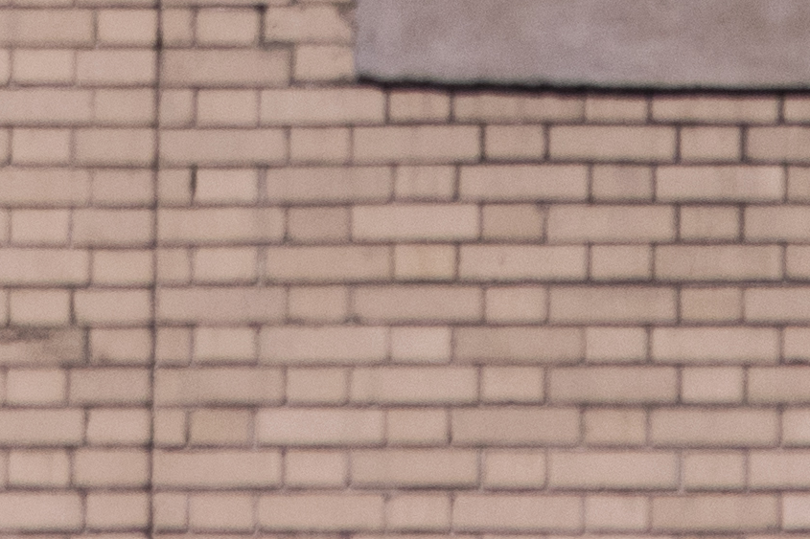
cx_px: -144
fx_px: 47935
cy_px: -1360
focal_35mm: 2131
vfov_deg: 0.6
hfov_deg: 1.0
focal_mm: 200
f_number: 9
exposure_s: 1/2500
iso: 400
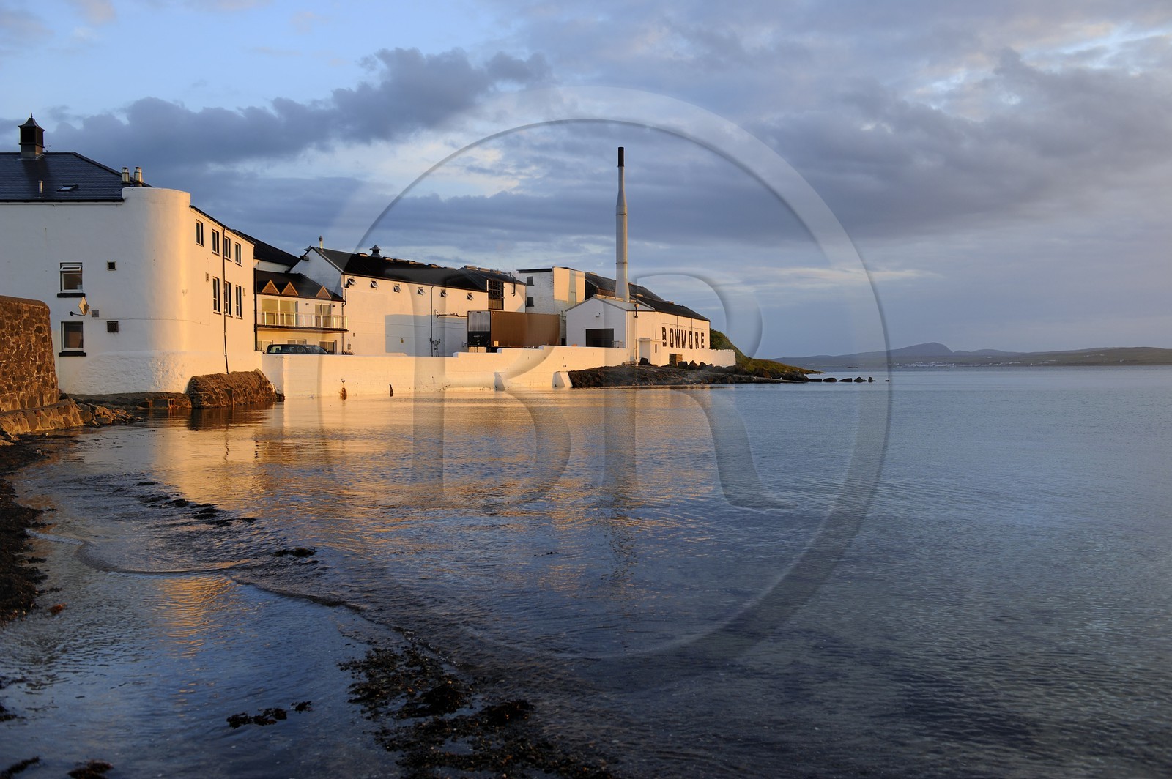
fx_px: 1041
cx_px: 586
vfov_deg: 41.0
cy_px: 390
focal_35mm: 32
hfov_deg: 58.8
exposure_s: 1/160
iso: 200
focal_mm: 32
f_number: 4.5
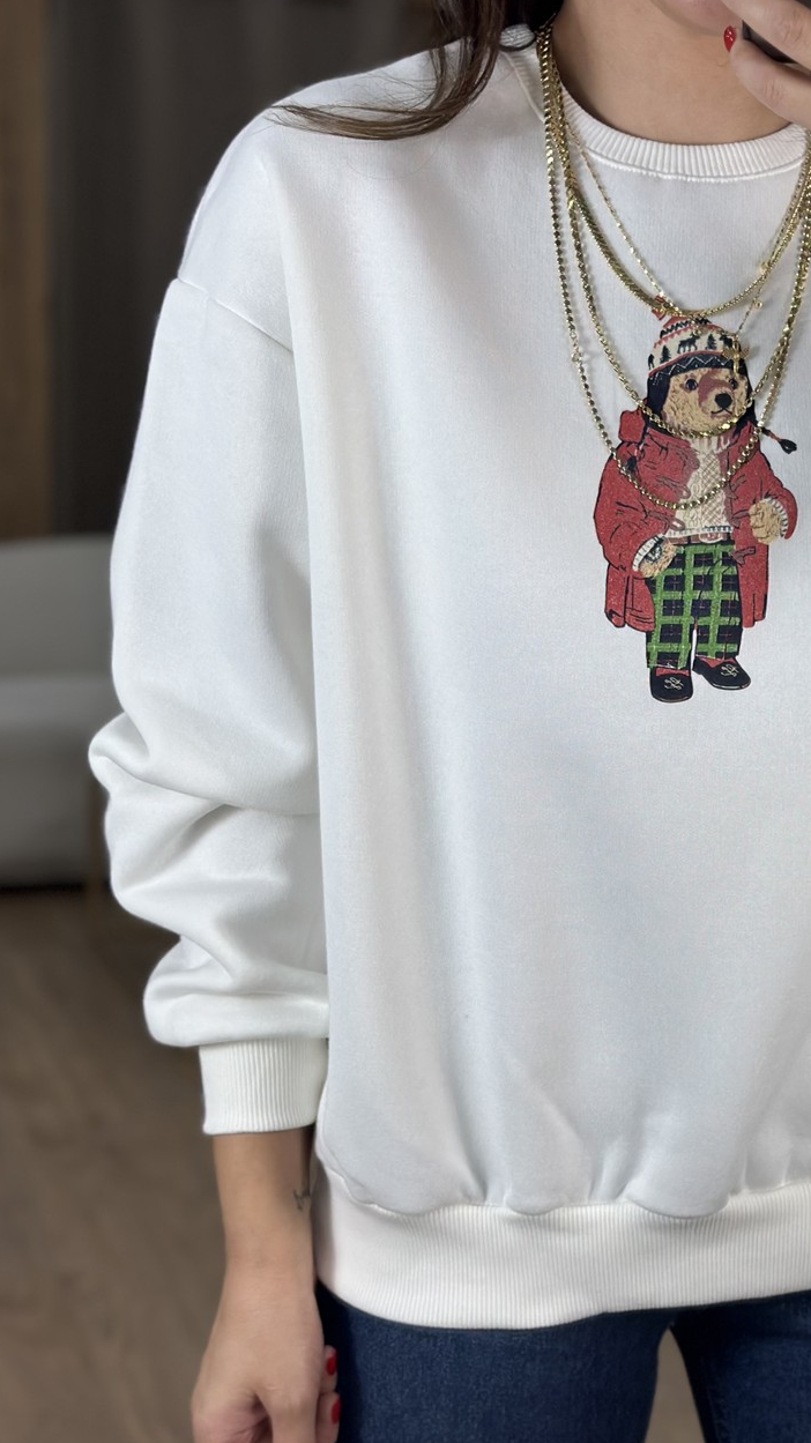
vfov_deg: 31.4
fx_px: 2563
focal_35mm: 67
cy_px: 782
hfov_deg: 17.8
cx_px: 653
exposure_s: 1/484
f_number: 1.78
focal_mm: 6.86
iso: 80
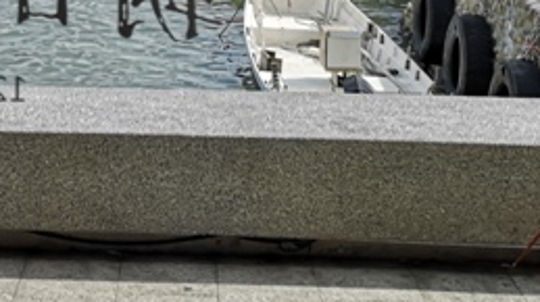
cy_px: -302
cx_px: 94
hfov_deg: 23.0
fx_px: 1302
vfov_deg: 11.8
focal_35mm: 91
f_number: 1.8
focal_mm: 3.95
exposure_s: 1/2268
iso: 50
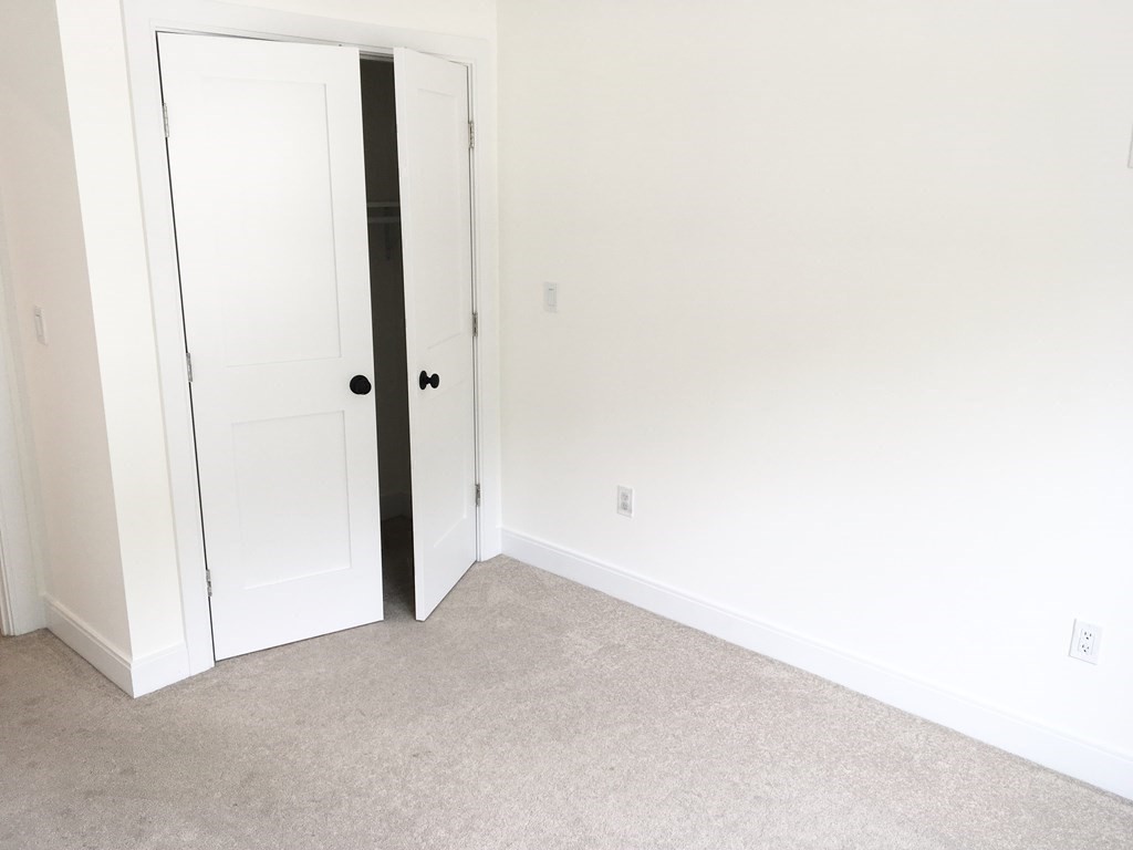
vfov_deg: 48.2
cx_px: 566
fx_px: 949
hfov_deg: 61.7
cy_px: 425
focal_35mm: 29
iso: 25
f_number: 2.2
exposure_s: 1/52
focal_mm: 4.15
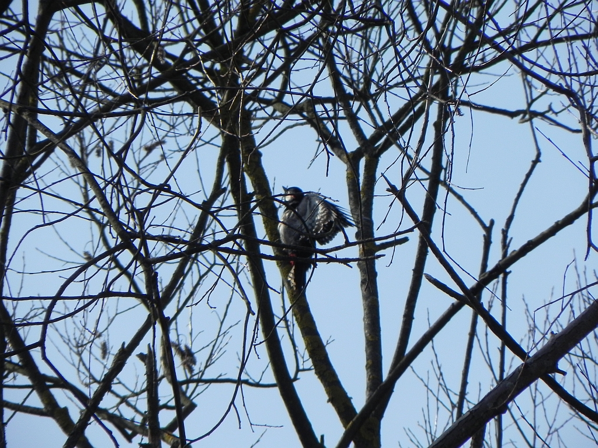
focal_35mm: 678
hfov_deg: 2.9
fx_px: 11713
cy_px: 224
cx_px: 299
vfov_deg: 2.2
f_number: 8
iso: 160
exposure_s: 1/520
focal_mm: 120
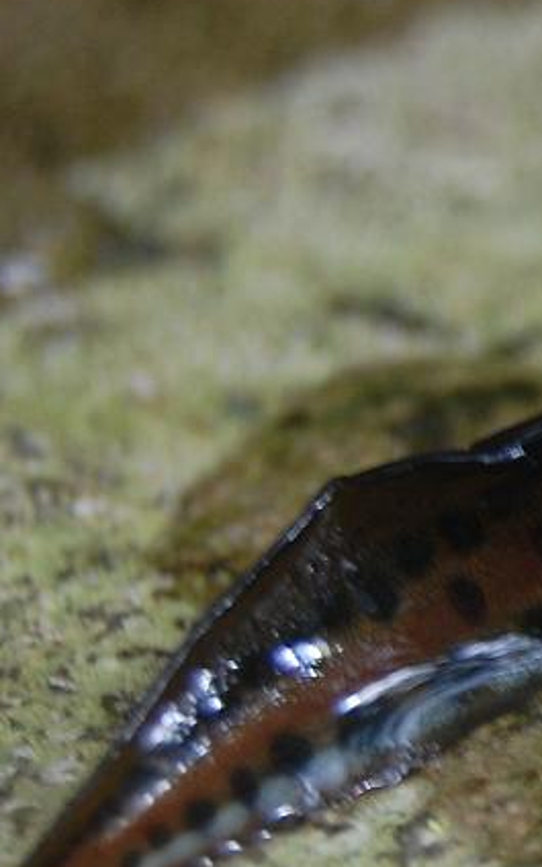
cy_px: 405
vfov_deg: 7.1
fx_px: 7038
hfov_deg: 4.3
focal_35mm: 298
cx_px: 1342
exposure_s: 1/40
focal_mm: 55
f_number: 5.6
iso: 400
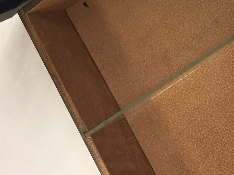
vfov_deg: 17.6
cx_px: 191
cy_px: -47
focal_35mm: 79
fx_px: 534
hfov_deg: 24.3
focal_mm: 4.15
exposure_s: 1/33
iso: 64
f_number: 2.2
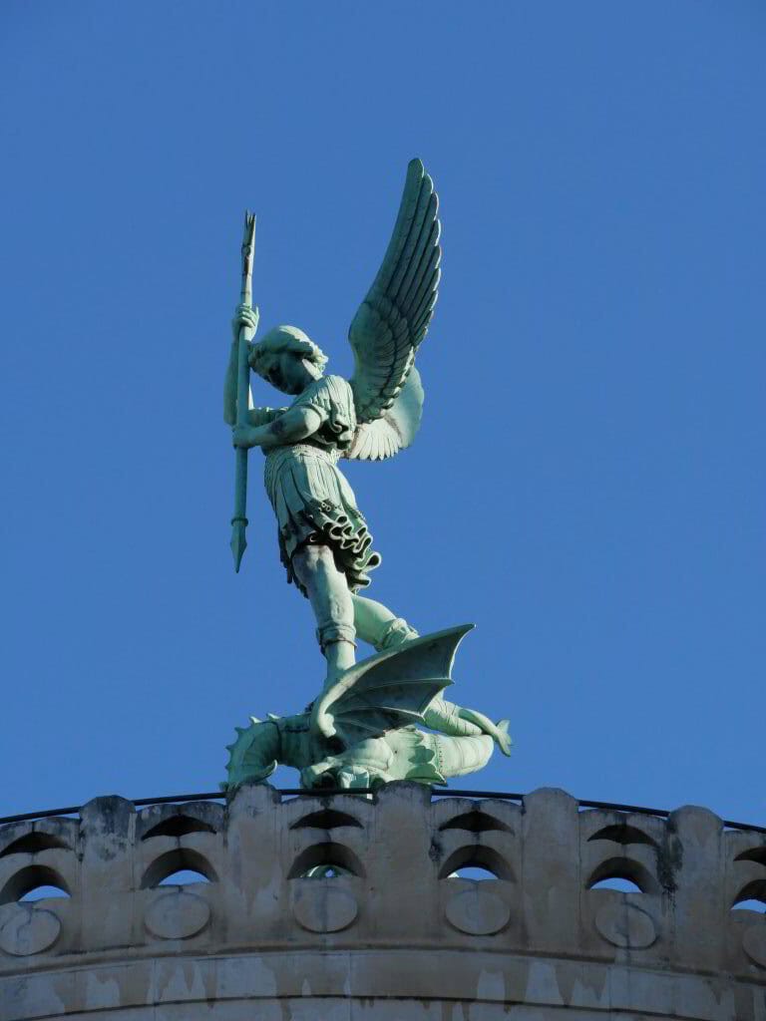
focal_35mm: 280
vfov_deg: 7.1
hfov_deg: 5.3
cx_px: 383
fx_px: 8261
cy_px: 510
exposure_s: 1/400
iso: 800
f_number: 13
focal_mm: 140
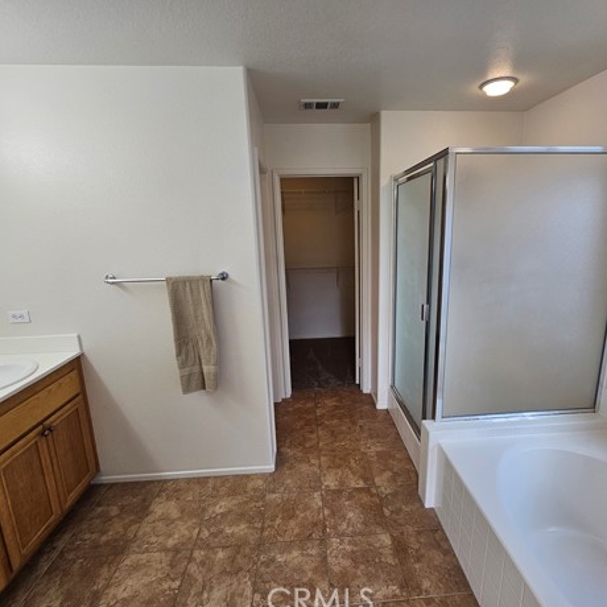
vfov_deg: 87.4
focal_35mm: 16
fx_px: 317
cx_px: 327
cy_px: 302
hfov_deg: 87.3
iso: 64
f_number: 2.2
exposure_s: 1/60
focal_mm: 2.2
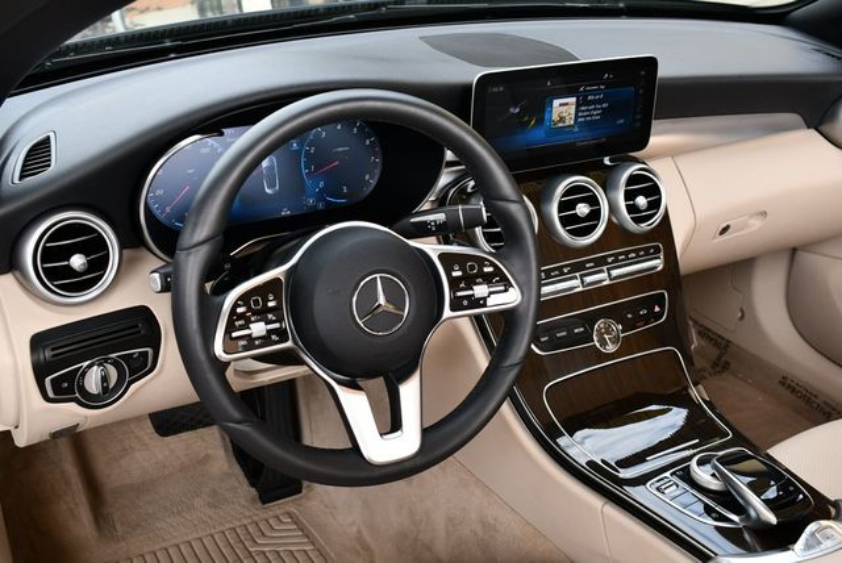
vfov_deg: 30.6
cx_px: 421
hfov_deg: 44.5
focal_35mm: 44
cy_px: 282
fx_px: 1030
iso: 400
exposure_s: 1/250
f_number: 5
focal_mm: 22
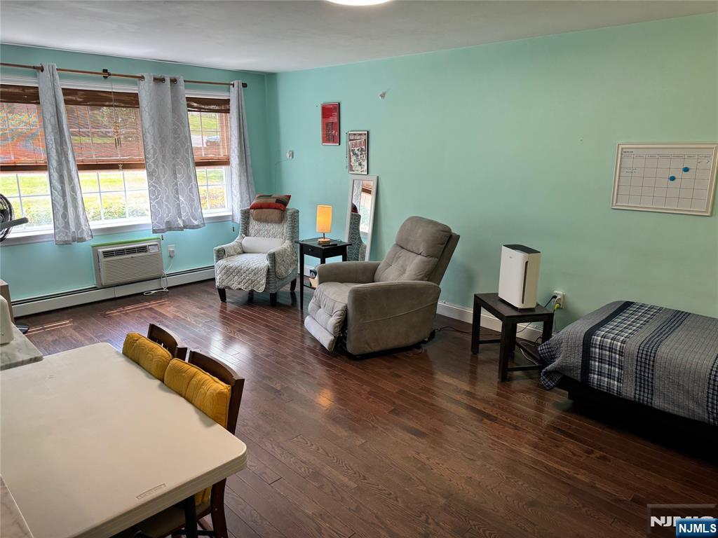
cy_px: 269
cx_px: 359
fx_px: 498
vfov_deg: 56.8
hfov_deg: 71.6
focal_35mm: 24
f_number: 1.78
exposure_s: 1/120
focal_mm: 6.76
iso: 125
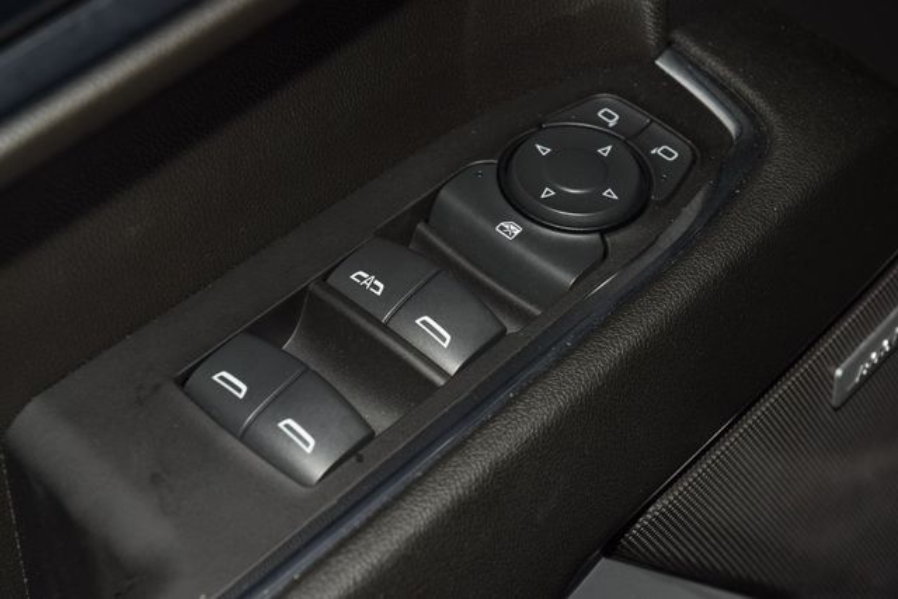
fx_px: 2620
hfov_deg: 19.5
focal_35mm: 105
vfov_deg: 13.0
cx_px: 449
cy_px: 300
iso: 100
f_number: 8
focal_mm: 70
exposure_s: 1/125
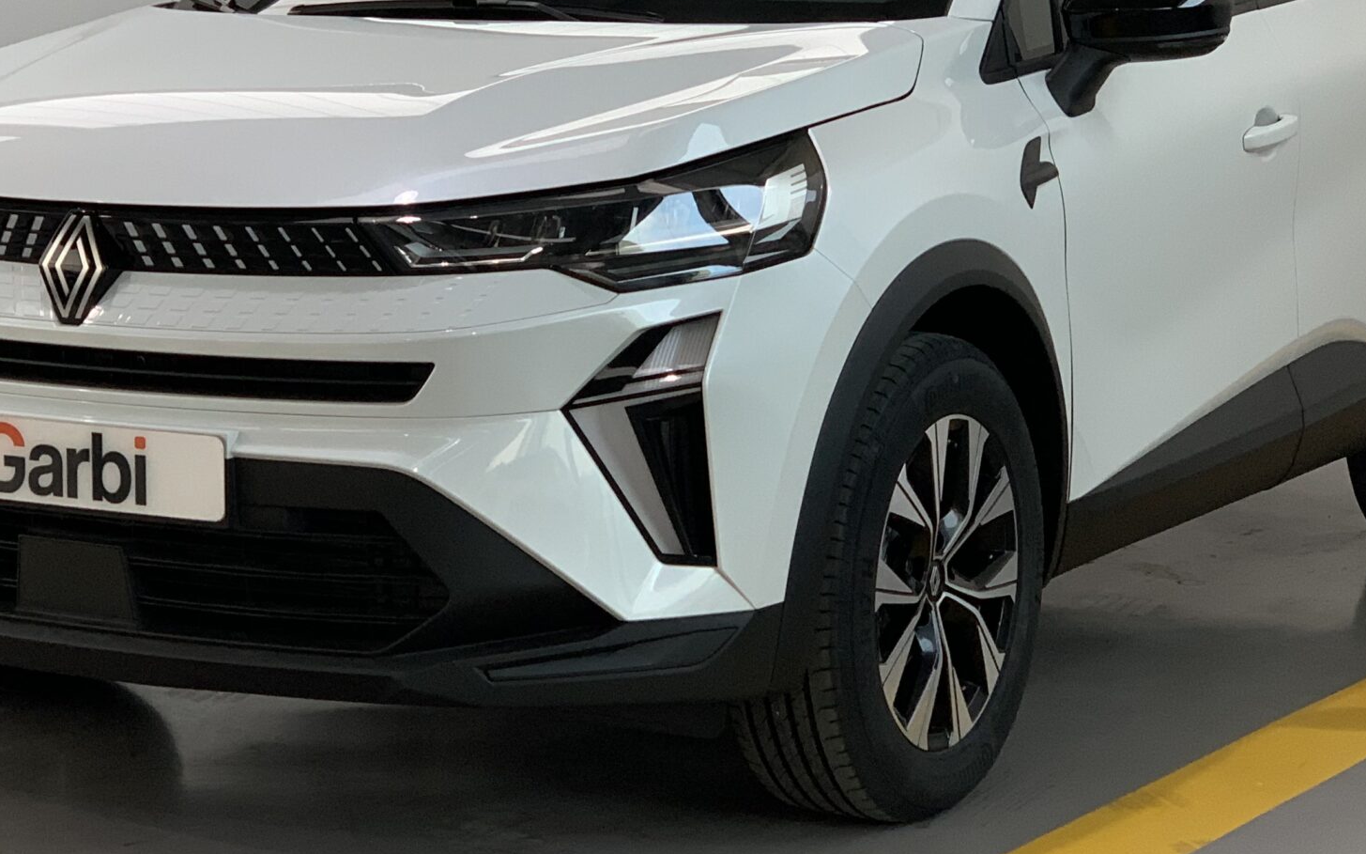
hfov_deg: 21.4
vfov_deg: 13.4
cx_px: 569
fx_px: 3611
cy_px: 195
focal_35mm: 97
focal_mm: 6
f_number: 2.4
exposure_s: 1/122
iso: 100
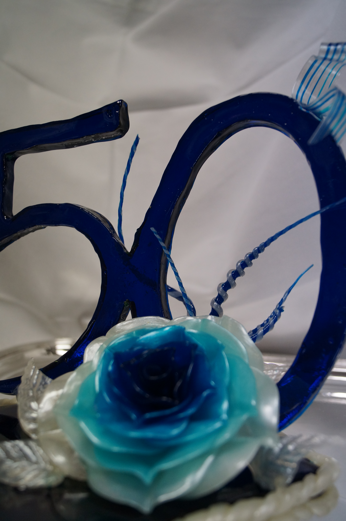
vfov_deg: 53.2
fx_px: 520
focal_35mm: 36
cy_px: 260
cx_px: 173
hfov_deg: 36.8
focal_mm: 24
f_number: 4
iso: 640
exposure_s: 1/160
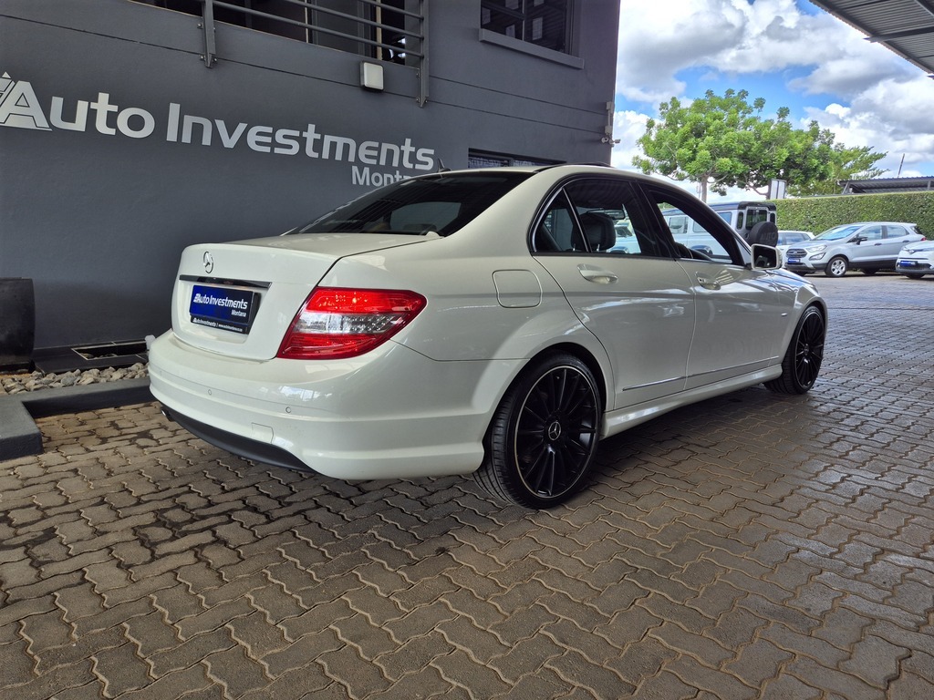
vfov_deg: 58.9
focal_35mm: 23
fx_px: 621
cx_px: 467
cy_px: 350
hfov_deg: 73.9
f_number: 1.8
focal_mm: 5.4
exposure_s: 1/309
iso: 25
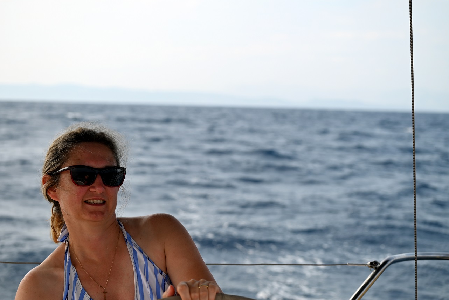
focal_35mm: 71
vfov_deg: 19.2
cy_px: 149
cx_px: 222
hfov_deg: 28.5
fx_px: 886
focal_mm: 70
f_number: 5.6
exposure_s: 1/500
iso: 110
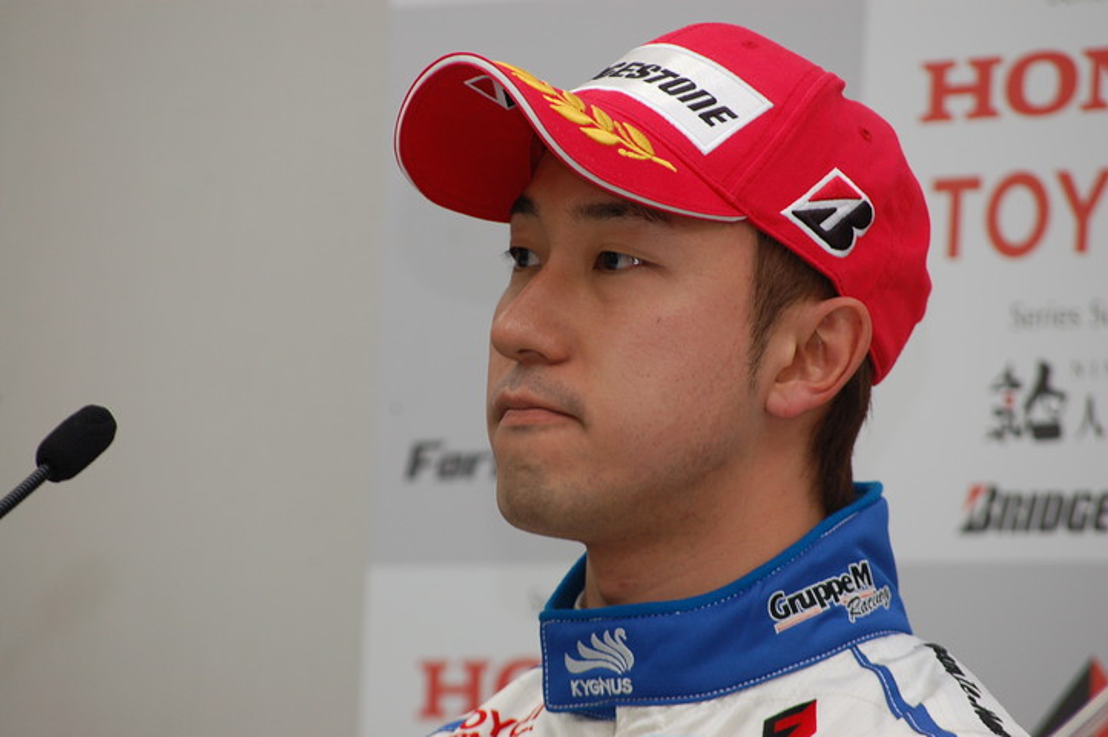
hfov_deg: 6.9
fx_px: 9225
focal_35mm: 300
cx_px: 554
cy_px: 368
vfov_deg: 4.6
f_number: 8
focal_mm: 200
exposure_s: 1/60
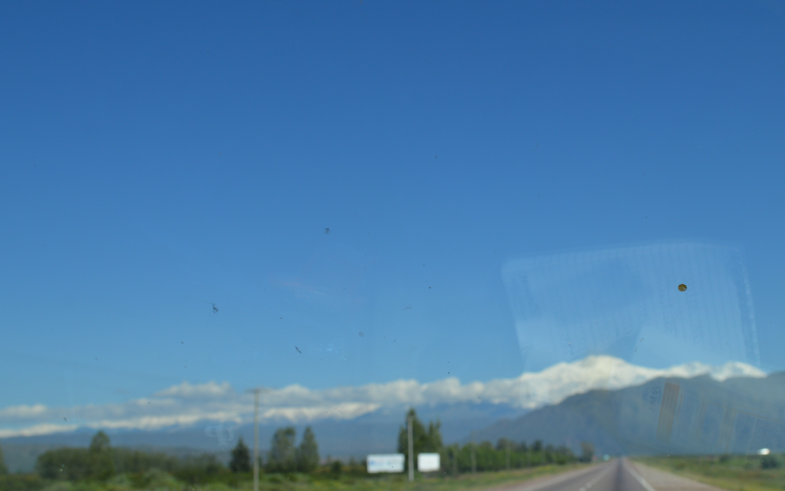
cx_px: 475
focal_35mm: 48
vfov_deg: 26.8
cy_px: 285
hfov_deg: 41.6
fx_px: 1027
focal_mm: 24
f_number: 9
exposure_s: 1/320
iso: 100
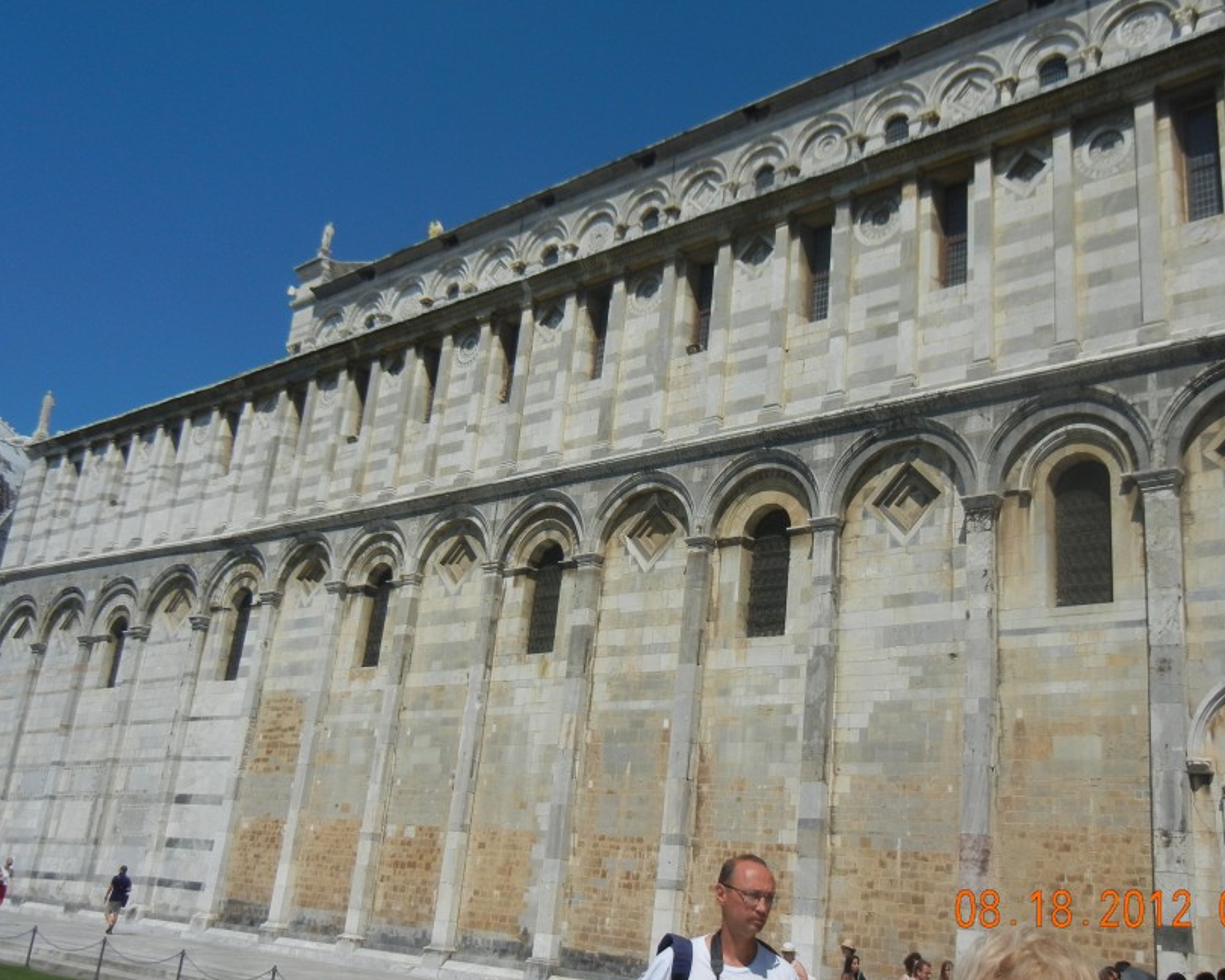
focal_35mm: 37
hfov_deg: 49.0
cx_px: 656
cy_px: 449
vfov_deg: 40.1
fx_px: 1341
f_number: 7
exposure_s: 1/853
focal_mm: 5.4
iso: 160
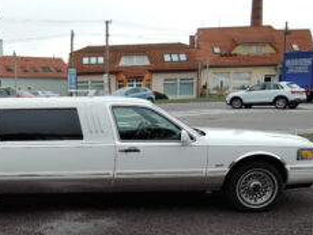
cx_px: 15
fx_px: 453
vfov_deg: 28.9
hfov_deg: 35.3
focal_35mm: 50
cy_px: 166
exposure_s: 1/40
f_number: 2.8
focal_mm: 5.1
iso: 80
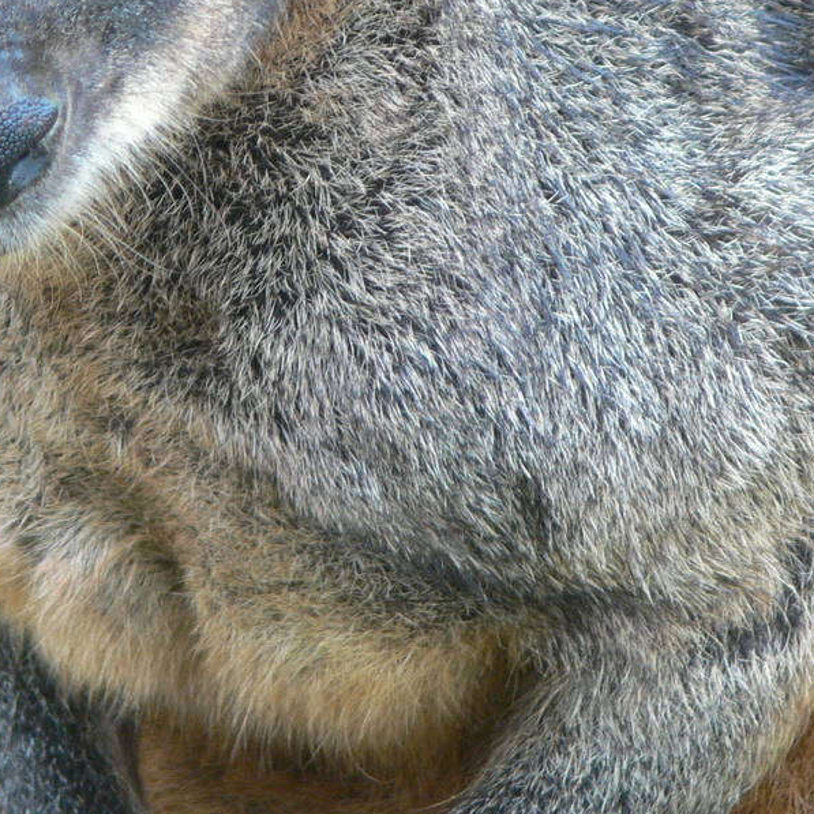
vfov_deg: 1.8
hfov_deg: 1.8
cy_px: 71
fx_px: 26152
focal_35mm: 983
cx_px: 265
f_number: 3.7
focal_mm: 87.7
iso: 125
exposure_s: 1/30
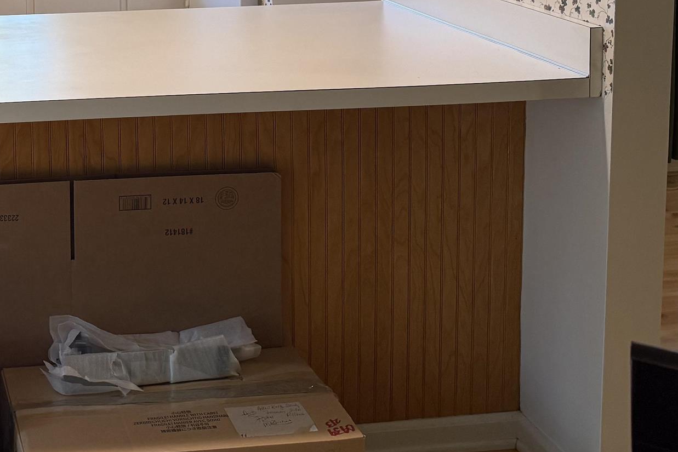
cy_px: -81
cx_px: 0
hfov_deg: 30.1
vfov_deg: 20.6
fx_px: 1168
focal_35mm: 62
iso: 160
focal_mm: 6.76
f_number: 1.78
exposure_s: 1/120
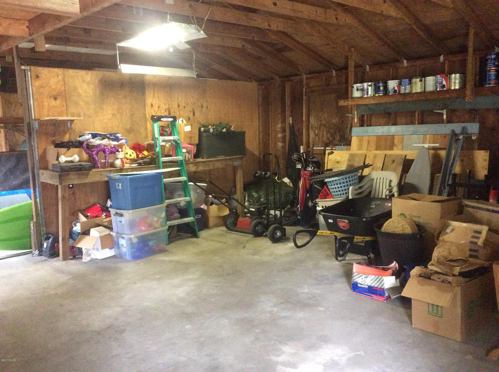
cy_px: 186
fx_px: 461
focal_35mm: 32
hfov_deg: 56.9
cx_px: 250
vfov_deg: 44.1
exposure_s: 1/15
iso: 400
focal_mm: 3.3
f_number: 2.4
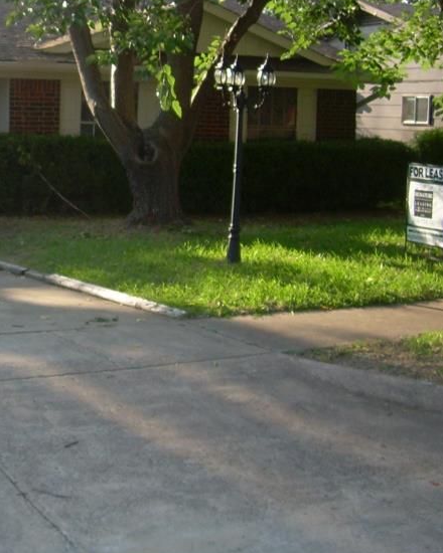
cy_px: 177
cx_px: -18
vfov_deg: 27.3
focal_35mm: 69
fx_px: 1131
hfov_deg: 21.3
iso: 50
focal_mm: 6.3
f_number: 2.8
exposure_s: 1/210
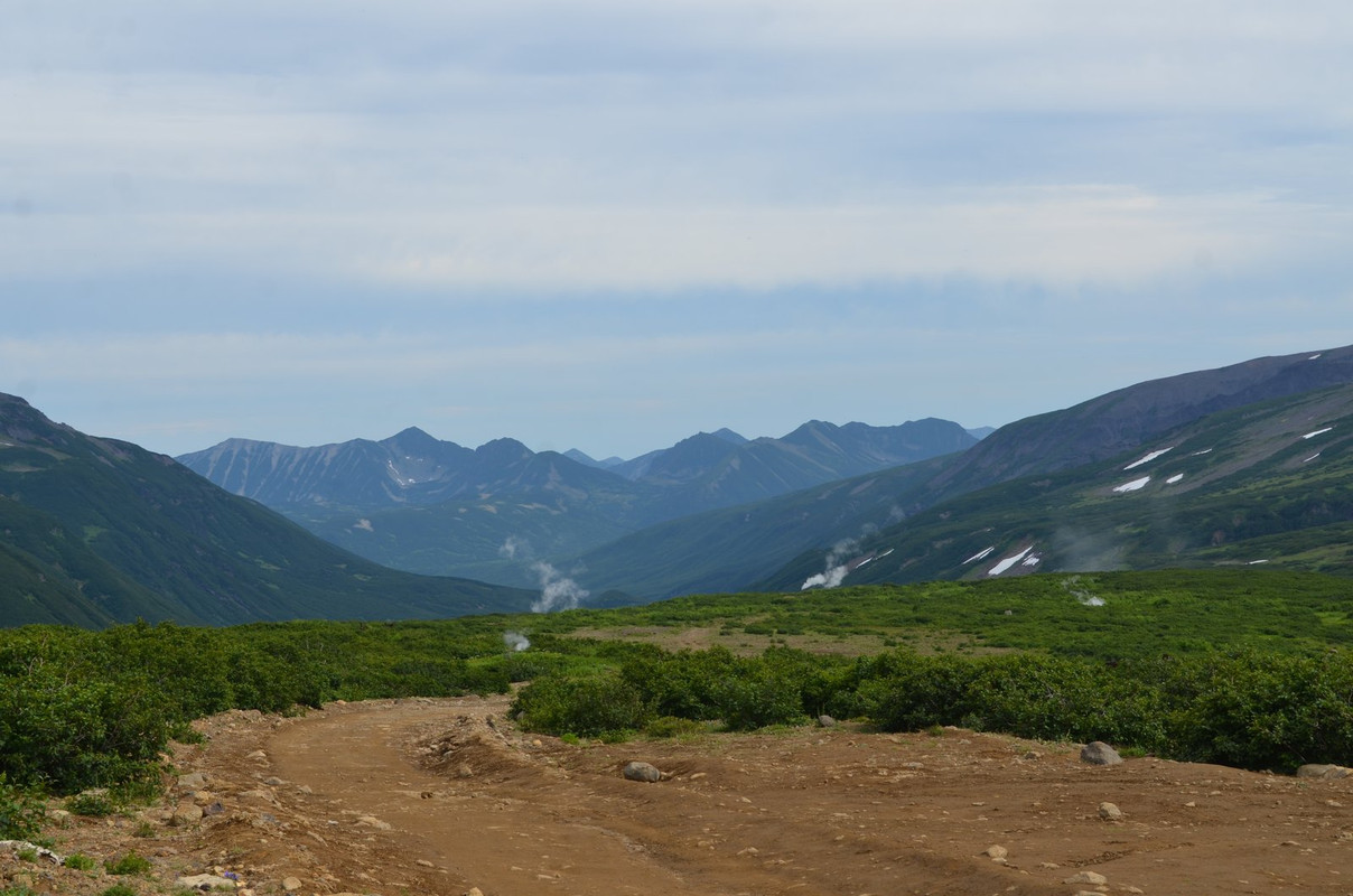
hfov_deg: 30.6
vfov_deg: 20.5
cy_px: 448
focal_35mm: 66
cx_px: 676
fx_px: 2475
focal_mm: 44
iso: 100
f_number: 9
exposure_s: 1/320
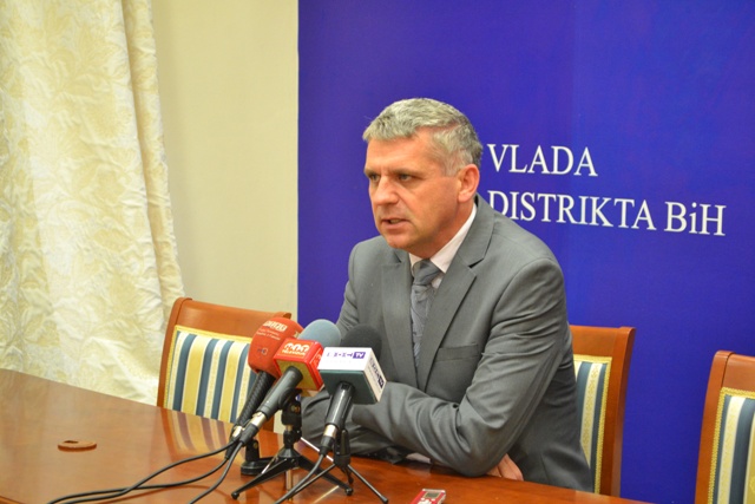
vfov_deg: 18.2
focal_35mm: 75
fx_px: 1573
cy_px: 252
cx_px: 378
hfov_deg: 27.0
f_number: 5.6
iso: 1800
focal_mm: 50
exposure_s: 1/30
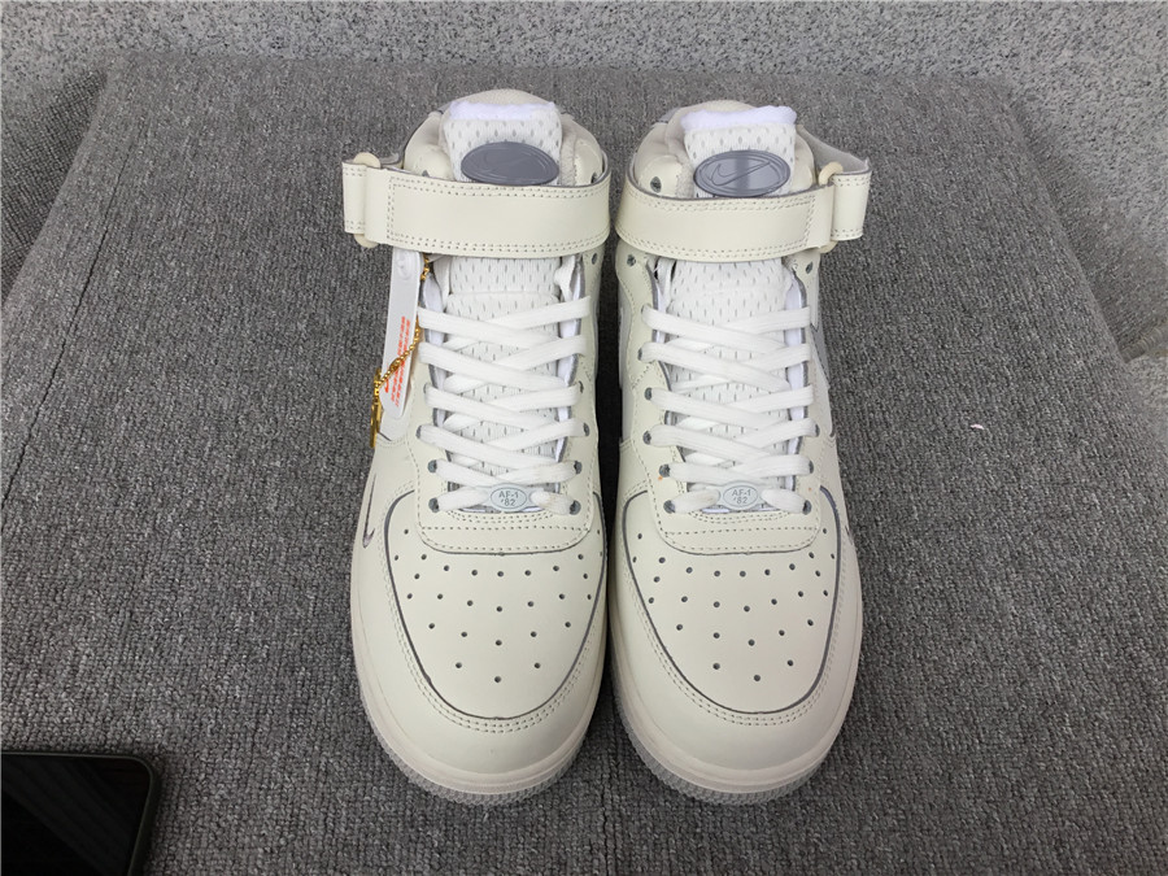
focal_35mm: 31
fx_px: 1046
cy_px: 438
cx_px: 584
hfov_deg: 58.4
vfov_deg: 45.4
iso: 25
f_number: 2.4
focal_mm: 3.3
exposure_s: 1/260
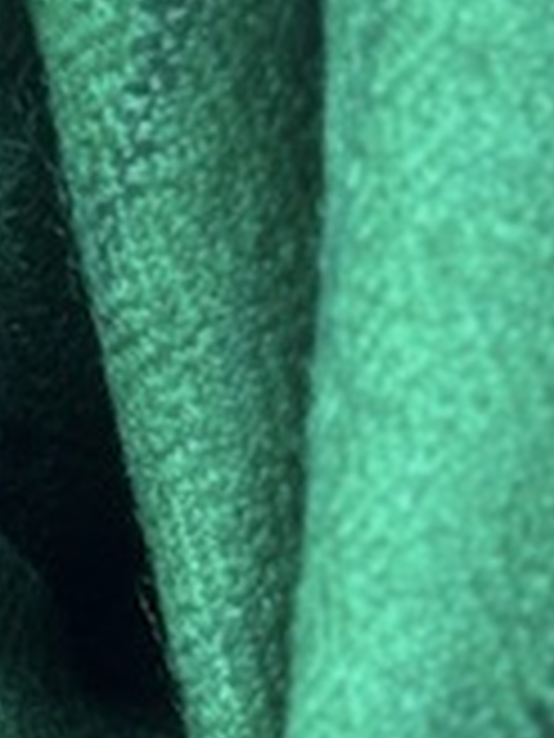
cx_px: -754
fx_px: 7085
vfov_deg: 5.9
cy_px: 1030
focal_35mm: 332
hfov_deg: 4.4
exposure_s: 1/321
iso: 64
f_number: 1.78
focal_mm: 6.76
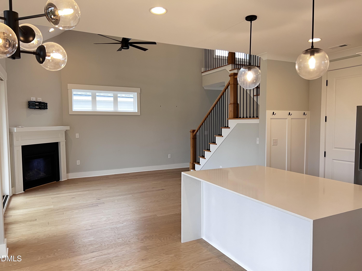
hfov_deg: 67.3
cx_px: 181
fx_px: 272
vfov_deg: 53.1
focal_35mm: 26
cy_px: 136
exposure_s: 1/60
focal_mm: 5.7
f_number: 1.5
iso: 80
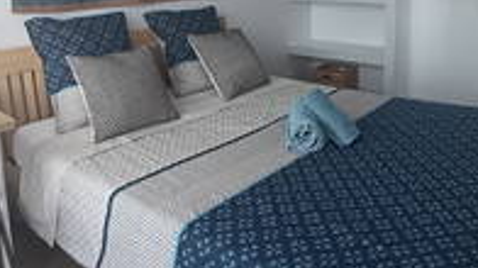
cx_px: 268
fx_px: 431
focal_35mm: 34
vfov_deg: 32.4
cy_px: 15
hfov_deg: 57.9
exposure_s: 1/100
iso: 578
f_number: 2.2
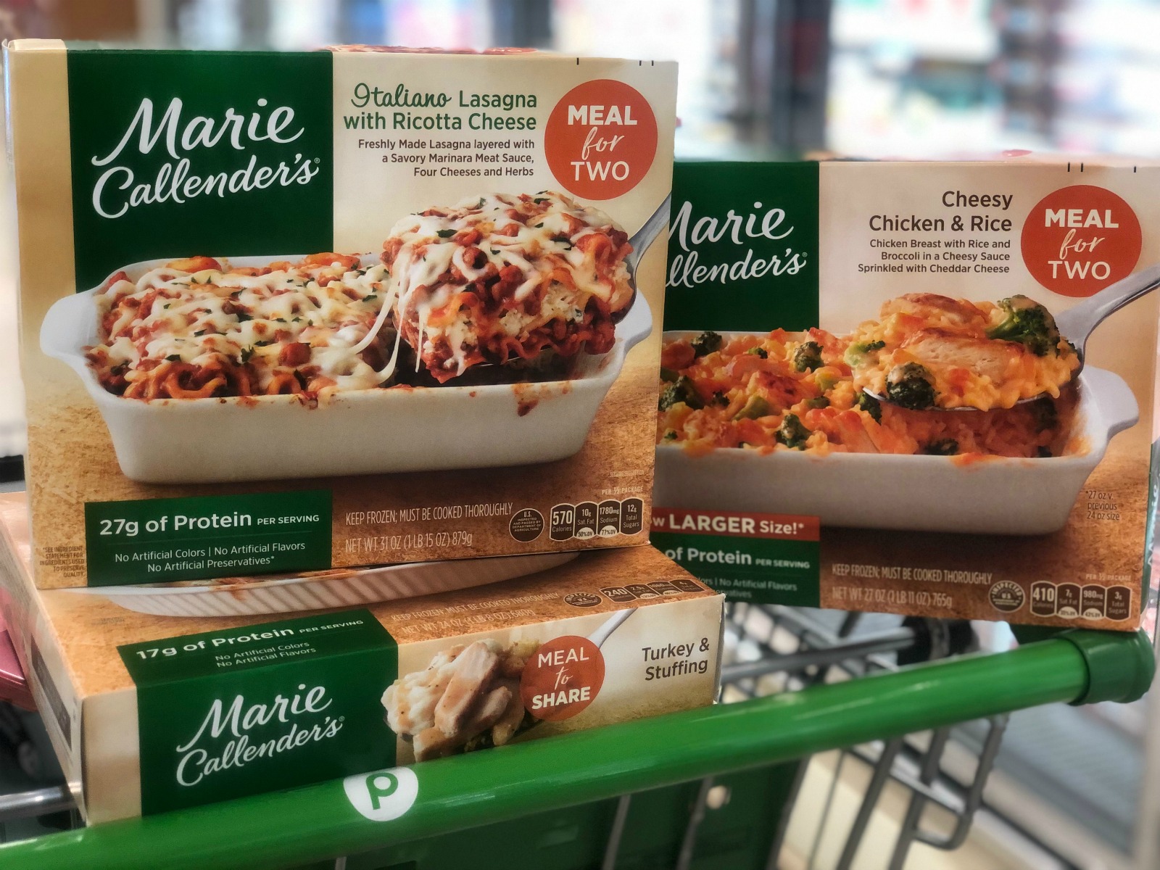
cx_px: 580
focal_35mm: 52
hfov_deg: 36.8
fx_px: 1743
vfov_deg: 28.0
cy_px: 435
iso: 125
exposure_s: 1/60
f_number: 2.4
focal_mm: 6
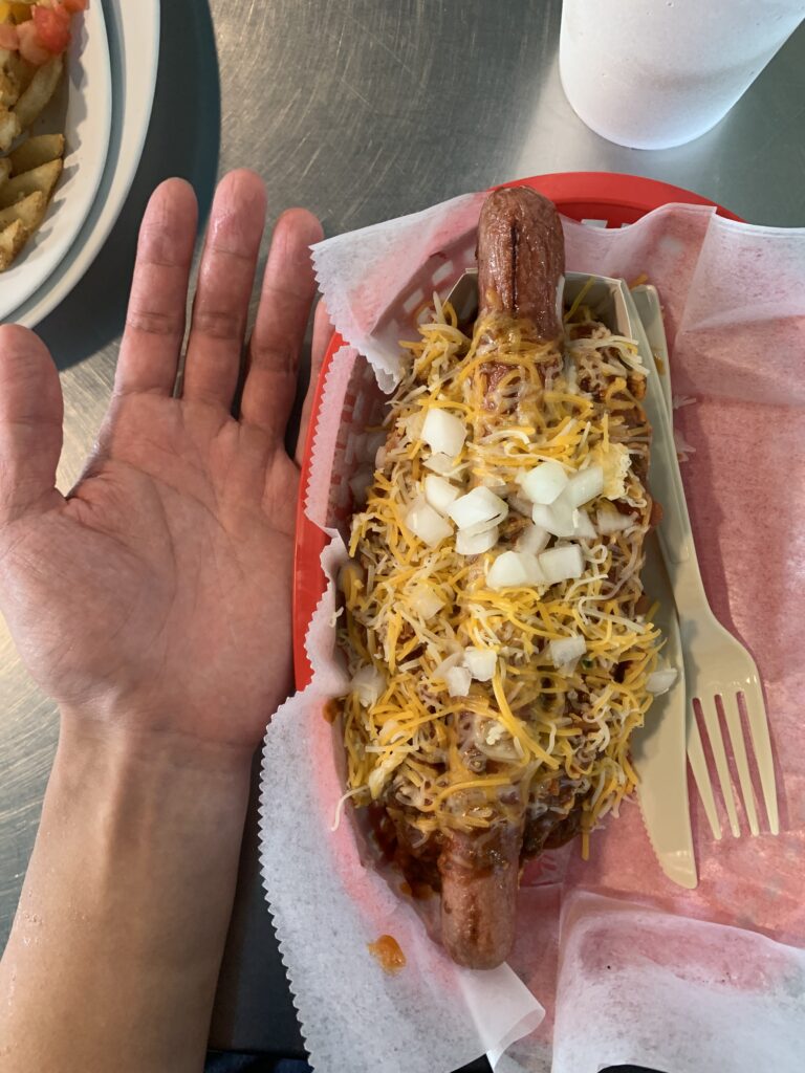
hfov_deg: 53.1
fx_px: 806
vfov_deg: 67.3
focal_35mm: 26
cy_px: 536
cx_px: 402
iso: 200
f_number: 1.8
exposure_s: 1/60
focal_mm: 4.25
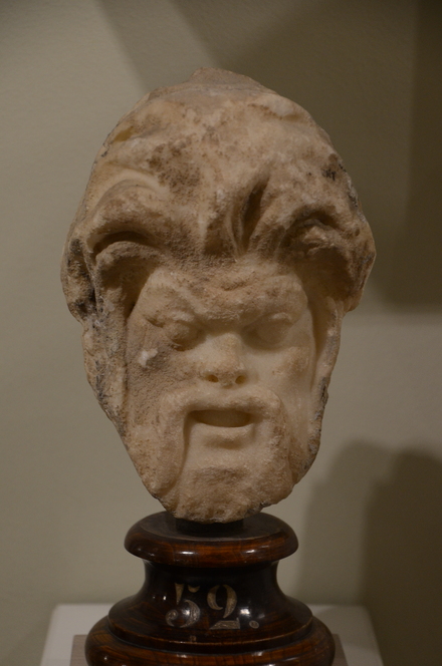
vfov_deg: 17.5
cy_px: 333
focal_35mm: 117
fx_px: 2164
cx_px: 221
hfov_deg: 11.7
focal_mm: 78
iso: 1000
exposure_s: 1/80
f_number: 5.3
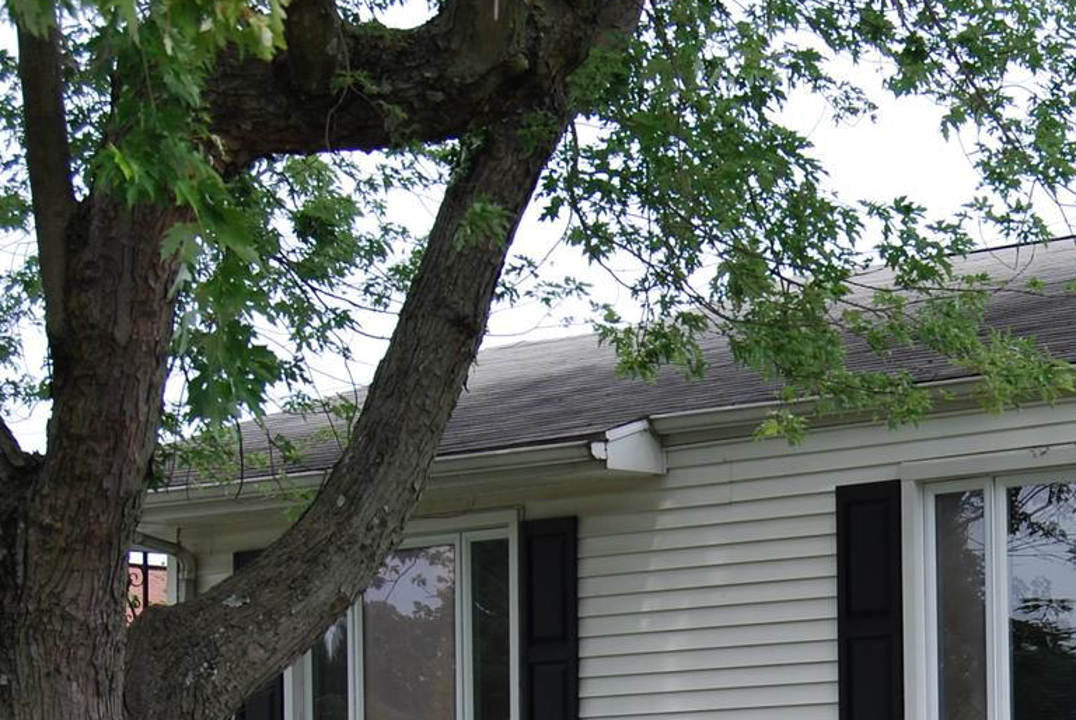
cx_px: 961
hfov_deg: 18.0
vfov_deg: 12.0
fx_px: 3351
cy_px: 875
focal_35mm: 112
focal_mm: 28
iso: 100
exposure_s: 1/160
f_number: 6.3
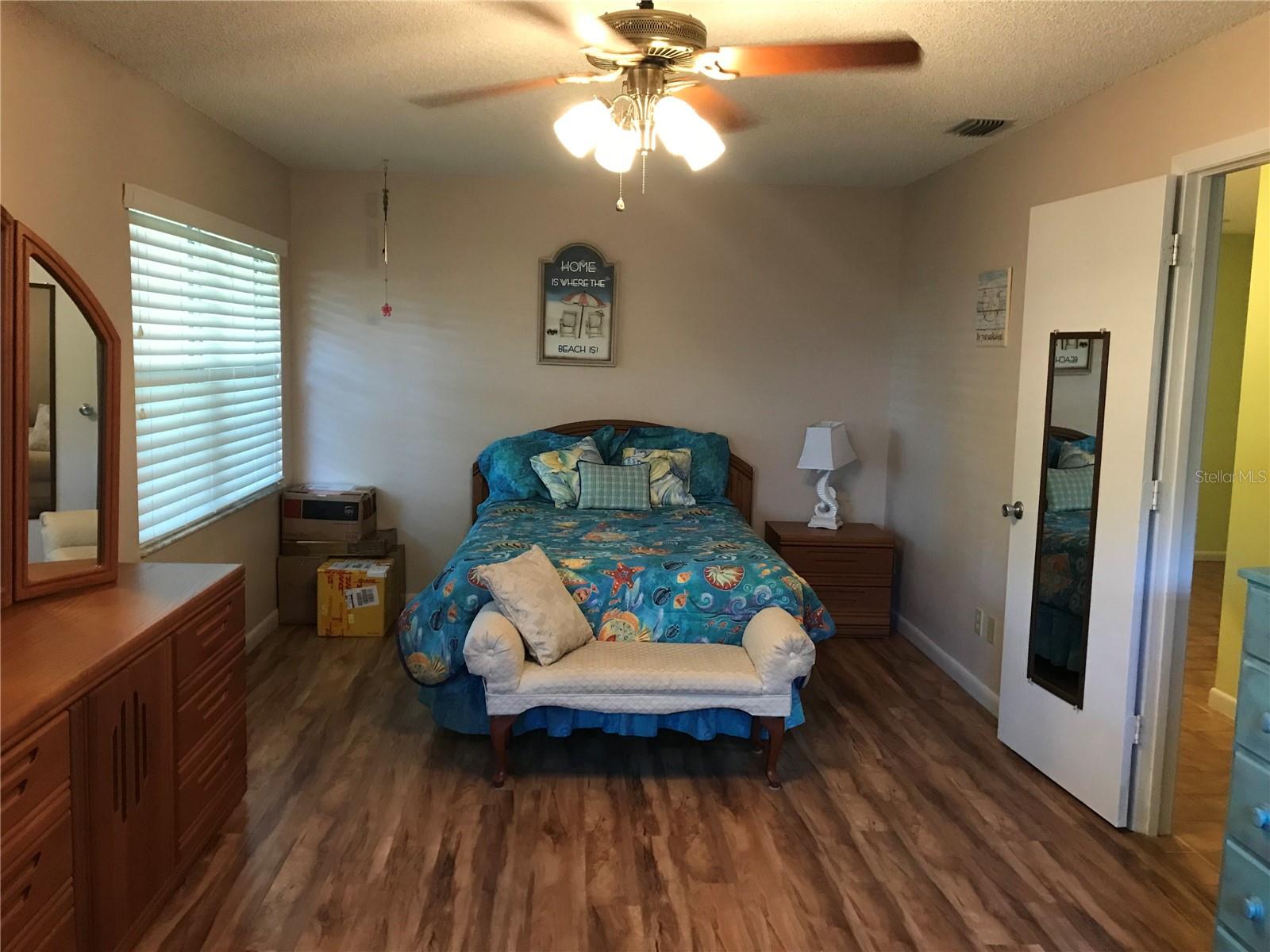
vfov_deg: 49.7
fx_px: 1027
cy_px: 476
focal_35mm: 28
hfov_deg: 63.4
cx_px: 635
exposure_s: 1/15
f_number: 1.8
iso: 100
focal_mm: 3.99
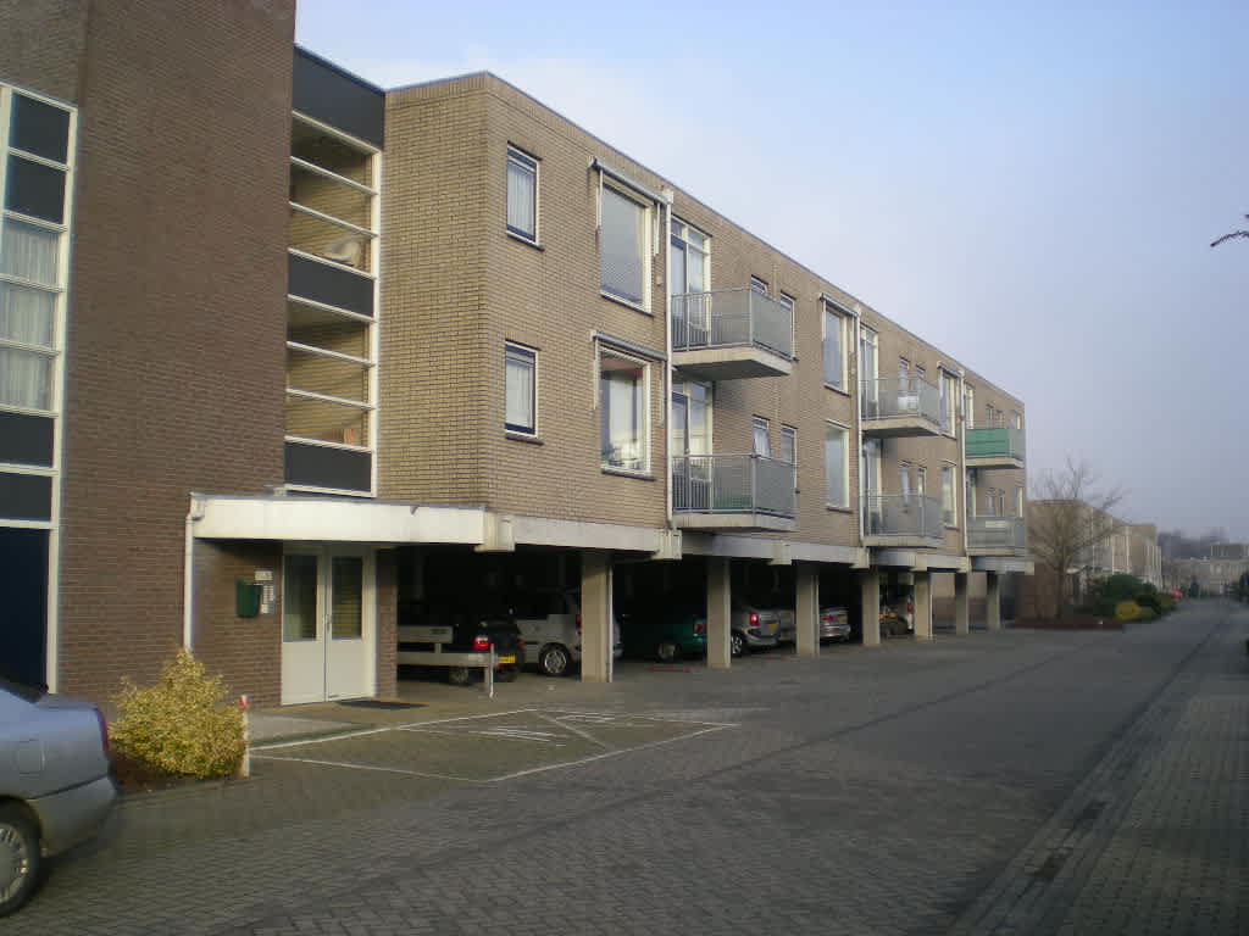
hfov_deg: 49.0
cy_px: 468
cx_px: 624
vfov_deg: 37.7
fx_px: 1371
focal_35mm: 38
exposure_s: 1/271
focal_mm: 6.3
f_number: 3.1
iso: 50
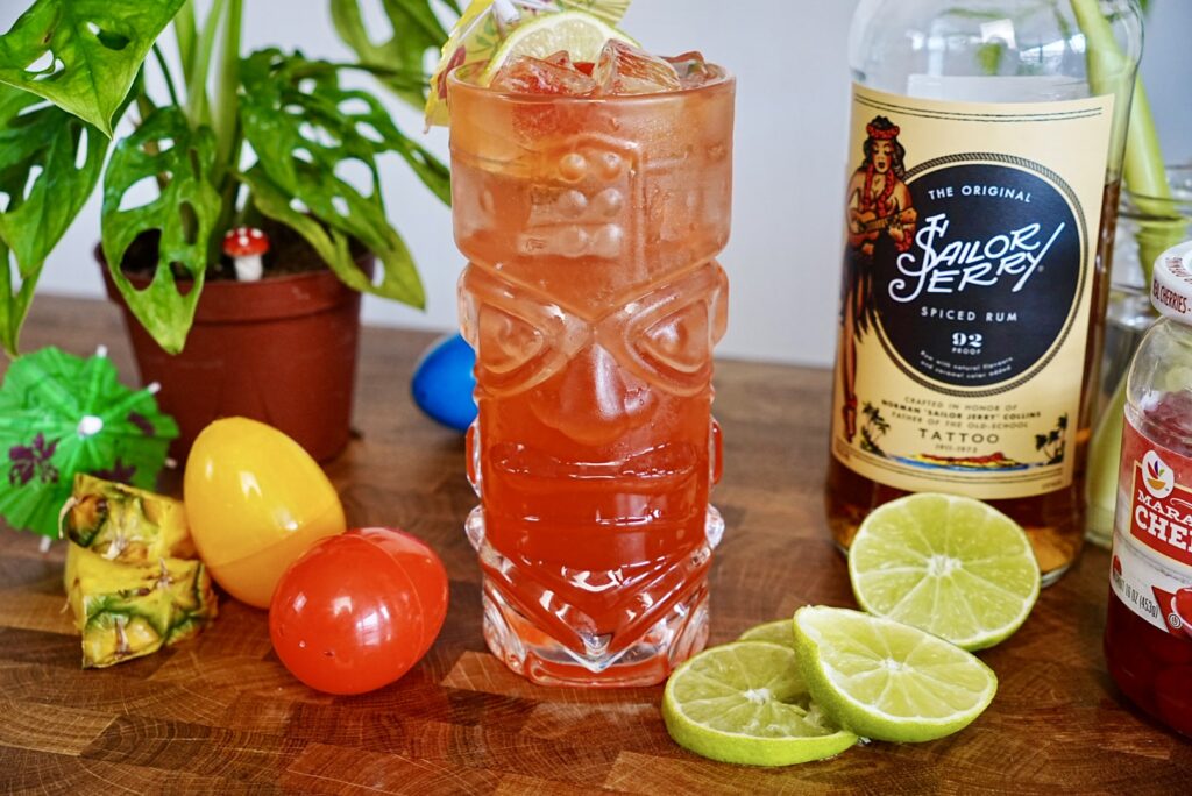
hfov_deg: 37.8
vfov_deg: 25.8
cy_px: 398
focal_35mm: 52
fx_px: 1739
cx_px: 596
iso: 800
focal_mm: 35
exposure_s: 1/100
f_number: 4.5
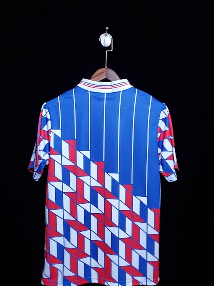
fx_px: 305
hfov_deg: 38.7
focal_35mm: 37
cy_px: 148
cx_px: 106
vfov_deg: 50.1
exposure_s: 1/90
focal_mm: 4.3
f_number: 1.5
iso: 400
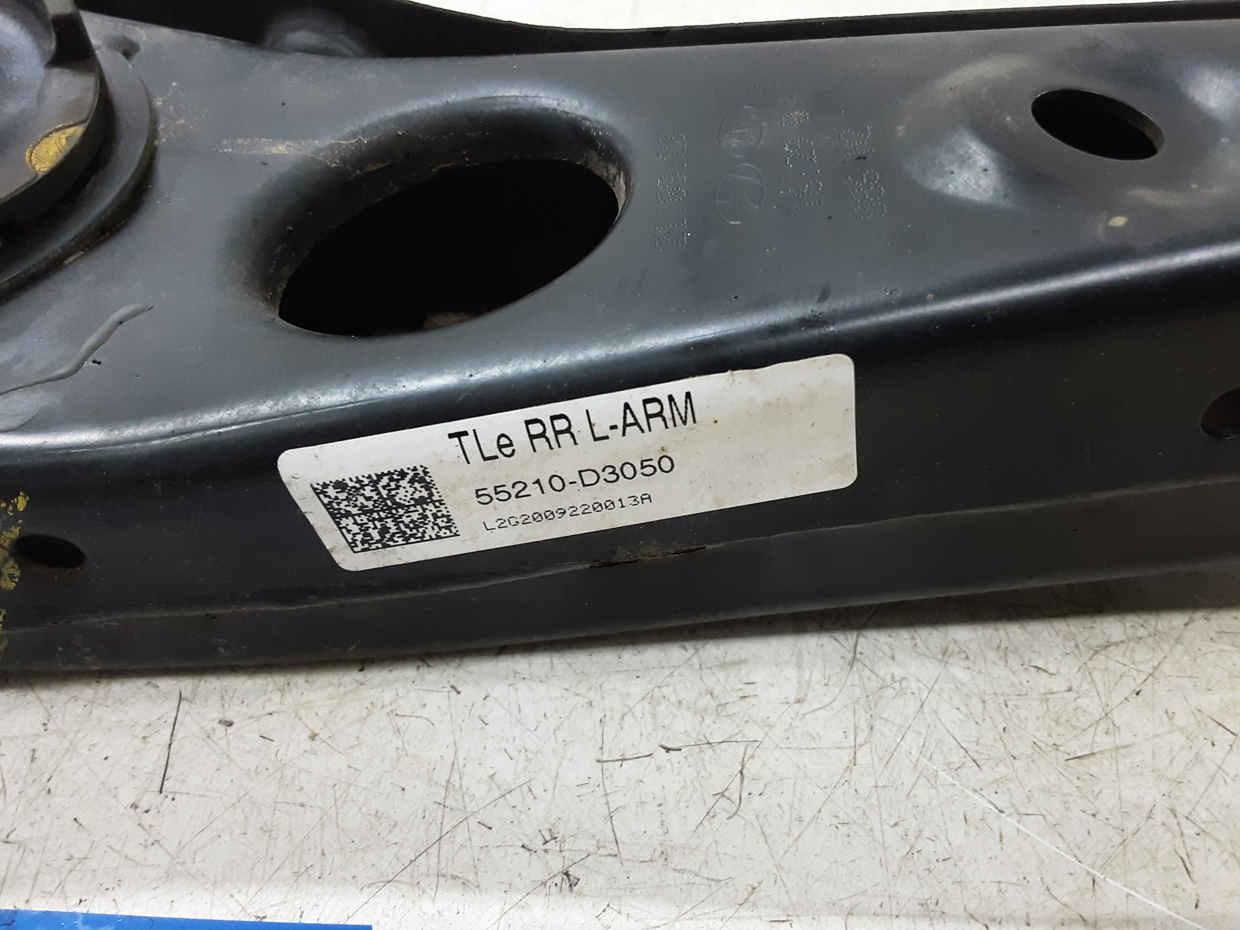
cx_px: 620
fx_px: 967
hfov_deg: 65.3
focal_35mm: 27
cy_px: 465
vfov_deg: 51.4
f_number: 1.9
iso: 160
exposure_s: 1/33
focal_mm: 2.91
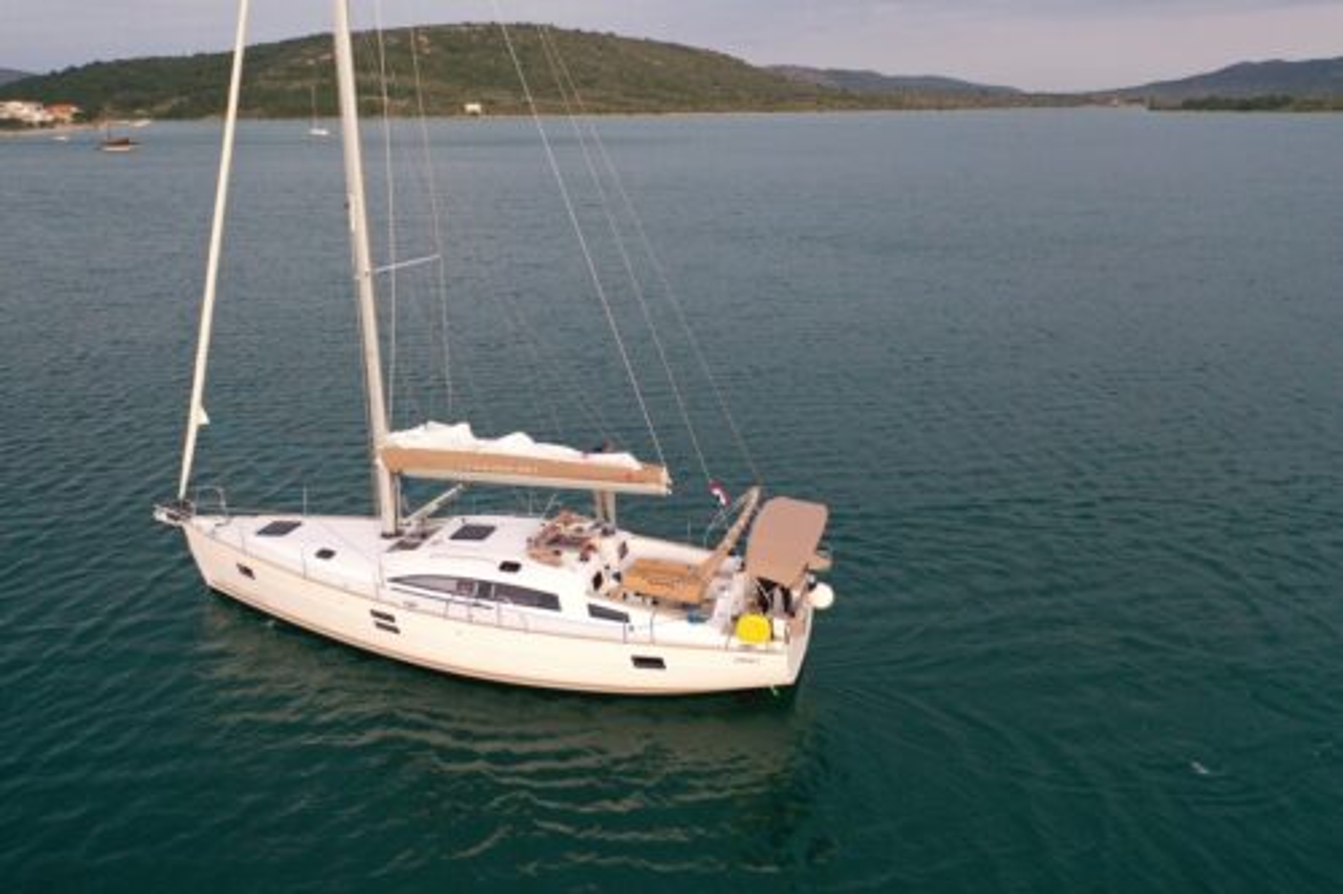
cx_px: 672
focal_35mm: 28
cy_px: 447
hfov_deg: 65.5
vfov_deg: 46.4
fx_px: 1044
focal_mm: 10.26
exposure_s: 1/25
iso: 400
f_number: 2.8
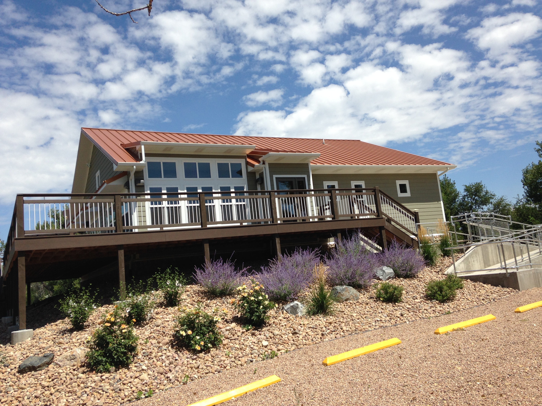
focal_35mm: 33
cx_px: 271
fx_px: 517
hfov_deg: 55.4
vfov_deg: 42.9
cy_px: 203
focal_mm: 4.12
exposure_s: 1/1938
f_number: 2.4
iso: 50
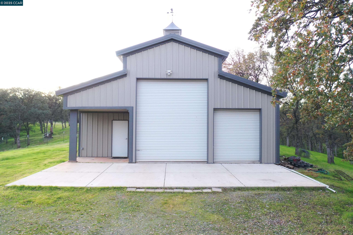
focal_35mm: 28
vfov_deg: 46.4
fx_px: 275
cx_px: 176
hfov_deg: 65.5
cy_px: 118
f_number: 2.8
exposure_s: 1/15
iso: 800
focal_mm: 10.26
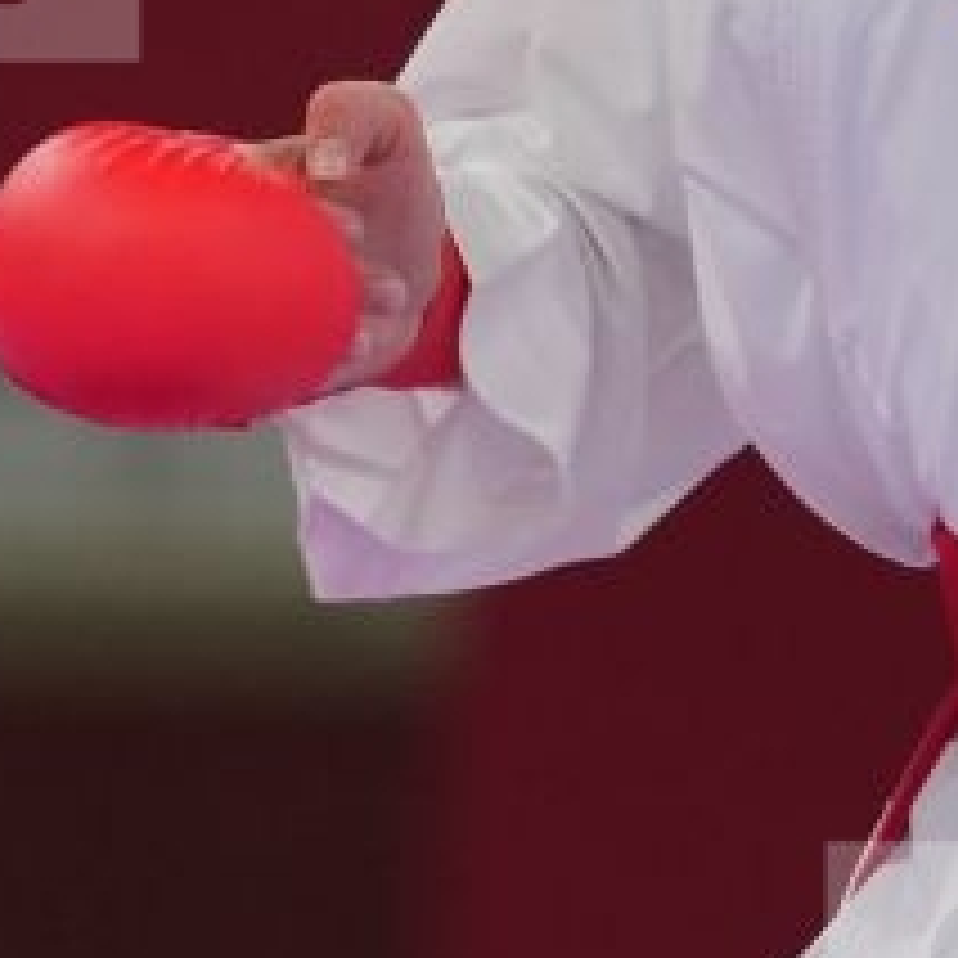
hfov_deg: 1.2
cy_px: -346
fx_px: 44900
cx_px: 1246
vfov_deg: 1.2
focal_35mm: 1434
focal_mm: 200
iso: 500
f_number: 2.8
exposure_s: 1/1000
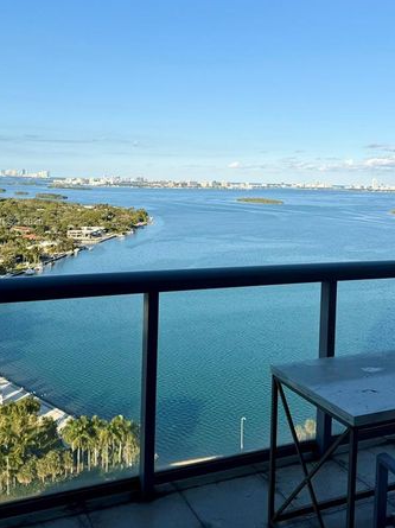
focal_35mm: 36
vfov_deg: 51.2
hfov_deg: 39.6
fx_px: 549
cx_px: 218
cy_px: 222
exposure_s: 1/4673
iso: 80
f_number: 1.78
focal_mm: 6.76
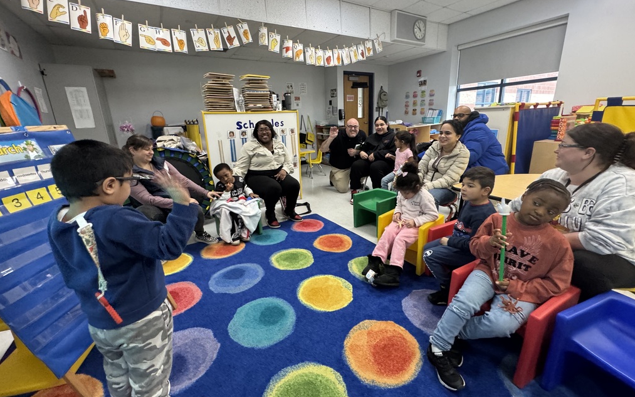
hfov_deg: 101.5
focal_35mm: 15
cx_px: 317
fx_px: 260
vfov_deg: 74.7
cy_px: 188
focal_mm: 2.22
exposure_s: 1/60
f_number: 2.2
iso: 500
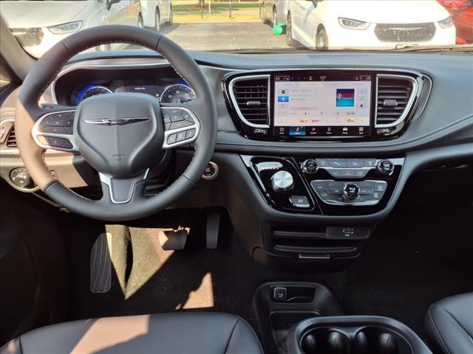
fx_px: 369
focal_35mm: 27
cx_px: 236
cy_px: 177
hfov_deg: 65.3
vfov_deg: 51.4
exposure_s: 1/120
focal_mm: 3.58
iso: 40
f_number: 1.9
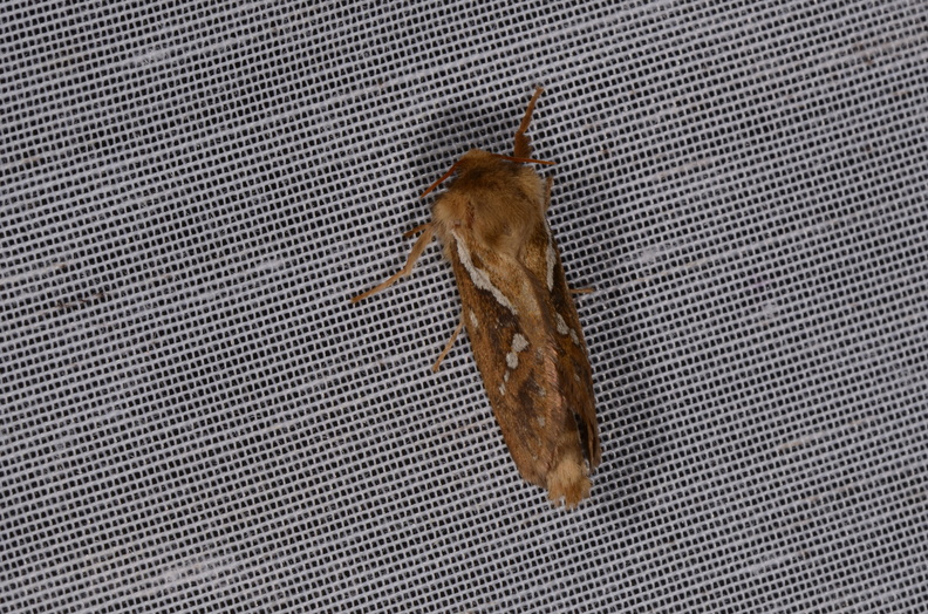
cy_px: 307
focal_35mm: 128
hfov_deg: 16.1
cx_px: 464
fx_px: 3279
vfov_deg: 10.7
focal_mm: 85
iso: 100
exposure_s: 1/60
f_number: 32
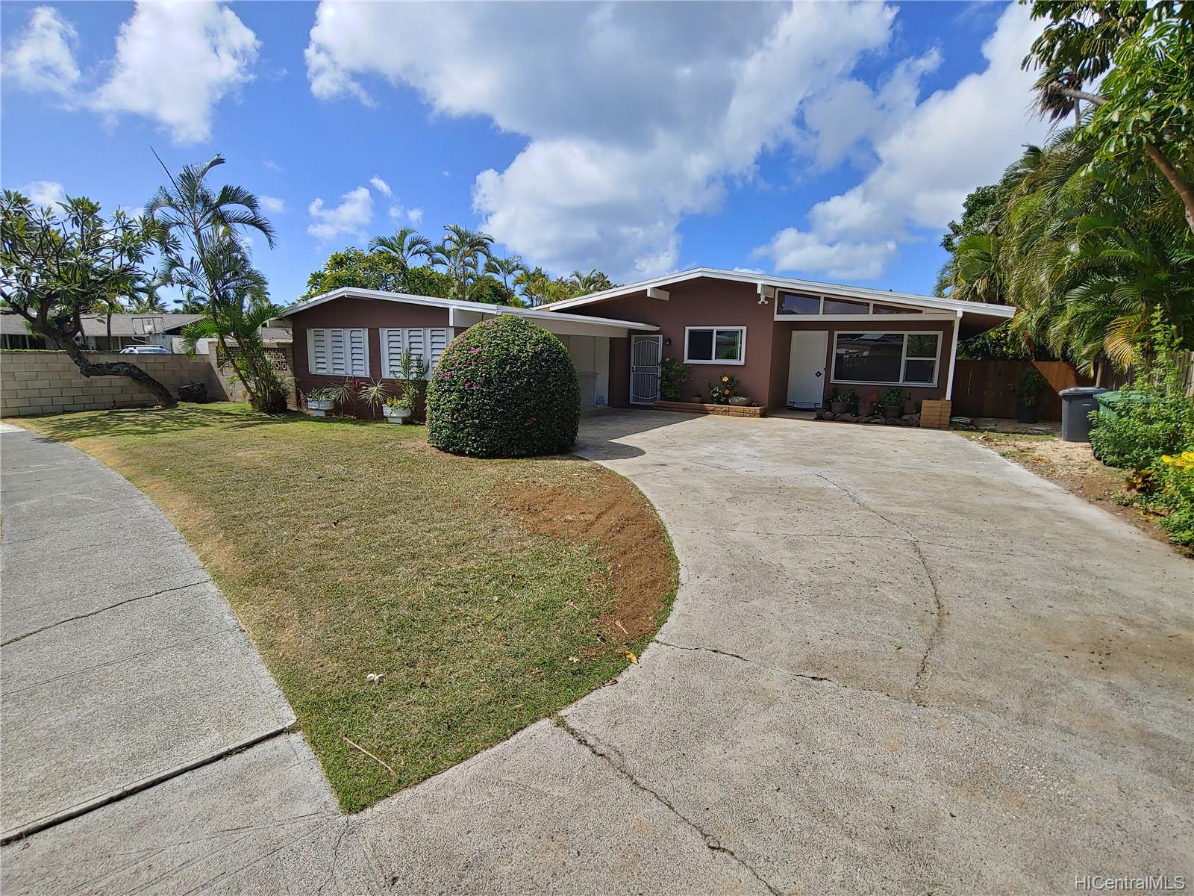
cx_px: 597
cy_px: 448
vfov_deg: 78.1
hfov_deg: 94.5
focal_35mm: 16
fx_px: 552
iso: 50
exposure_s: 1/1852
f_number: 1.9
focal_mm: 2.18
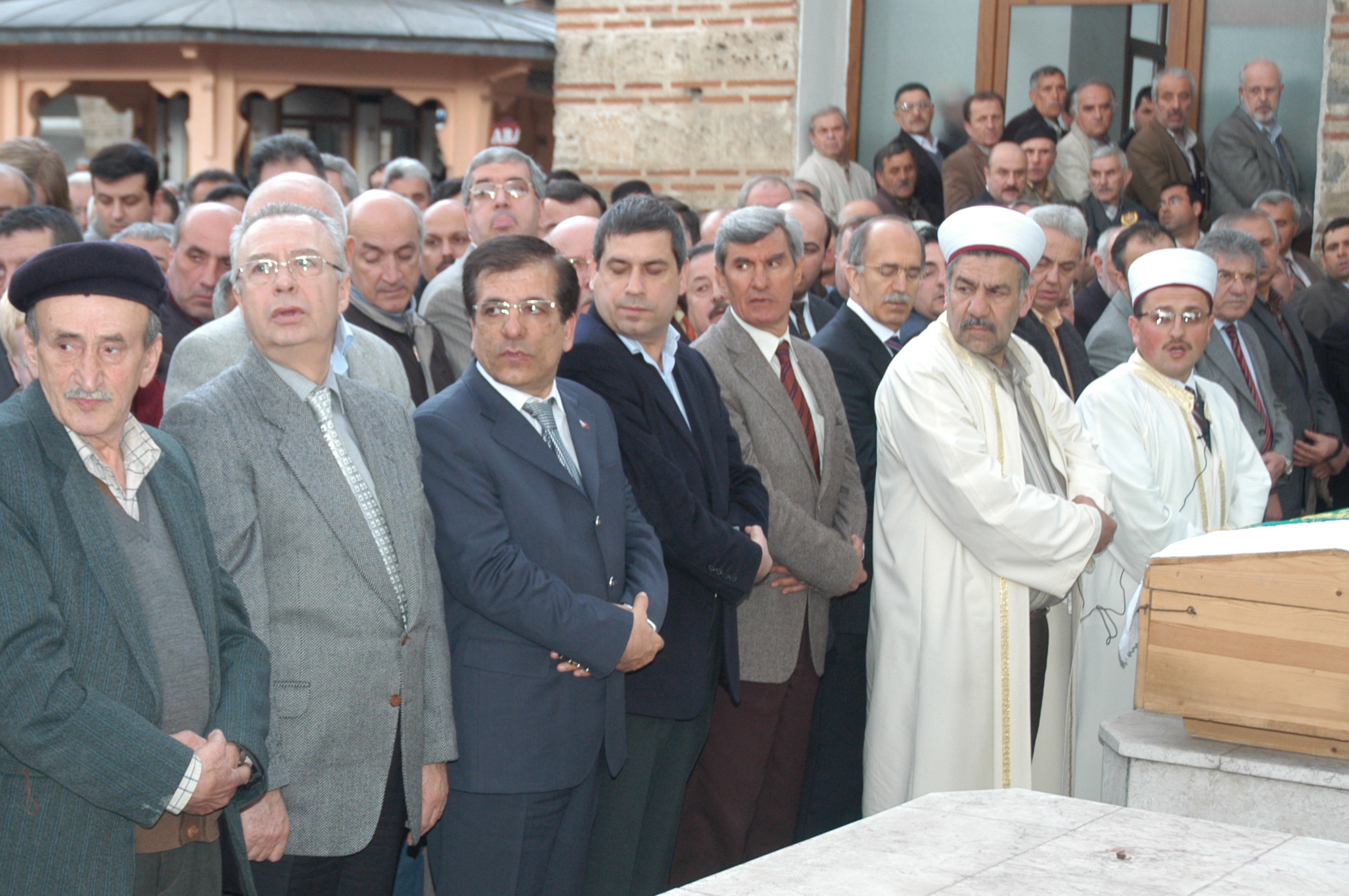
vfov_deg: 20.0
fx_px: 2536
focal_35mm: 68
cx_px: 542
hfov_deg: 29.7
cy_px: 552
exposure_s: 1/60
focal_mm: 31
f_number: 4
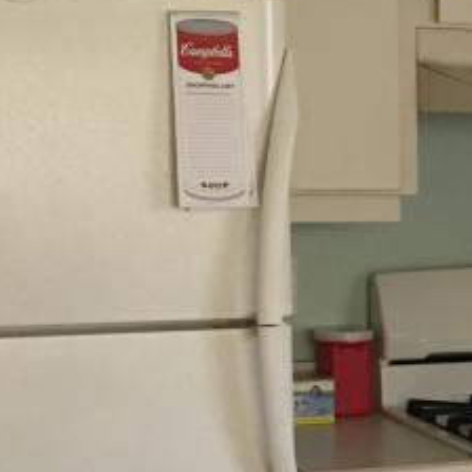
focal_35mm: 117
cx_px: 735
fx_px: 1805
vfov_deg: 14.8
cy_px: 390
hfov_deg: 13.9
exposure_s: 1/30
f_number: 2.2
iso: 125
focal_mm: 4.15
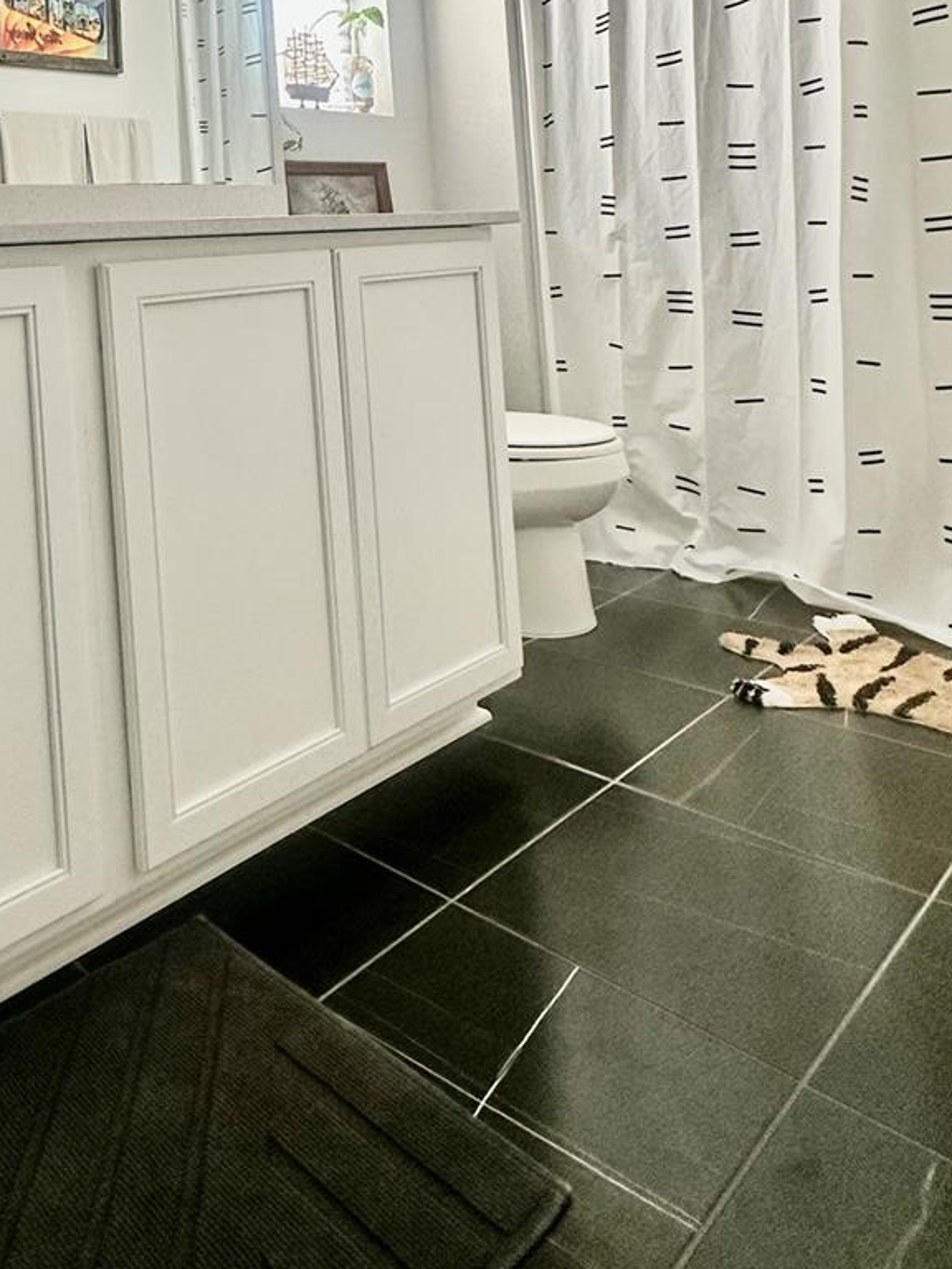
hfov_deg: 47.2
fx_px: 1027
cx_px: 195
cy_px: 243
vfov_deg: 58.3
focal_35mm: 28
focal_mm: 2.22
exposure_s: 1/99
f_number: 2.2
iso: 160
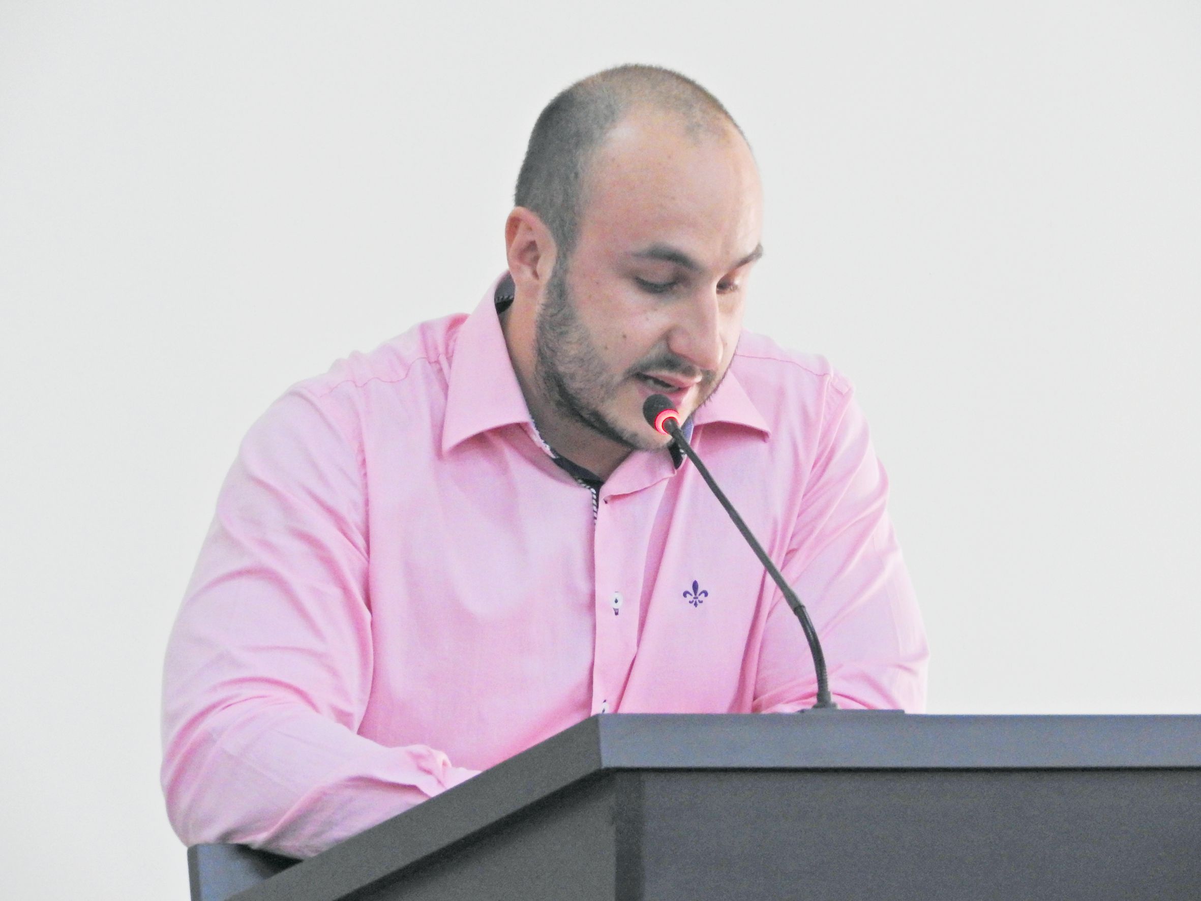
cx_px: 600
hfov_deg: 6.0
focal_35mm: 330
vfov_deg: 4.5
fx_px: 11450
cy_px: 450
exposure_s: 1/25
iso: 800
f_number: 5.5
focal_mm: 59.1
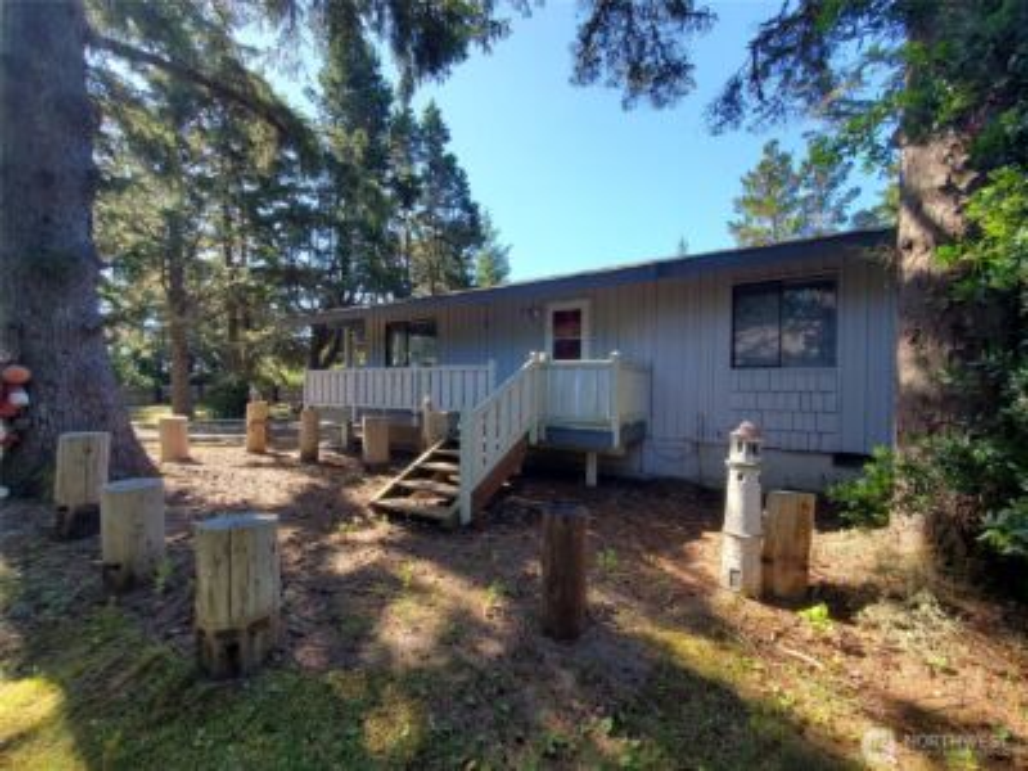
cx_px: 514
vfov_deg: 89.9
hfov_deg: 106.2
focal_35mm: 13
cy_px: 386
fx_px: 386
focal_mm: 1.8
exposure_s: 1/267
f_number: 2.2
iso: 50
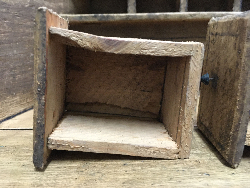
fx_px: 209
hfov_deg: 61.7
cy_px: 94
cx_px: 125
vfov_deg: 48.2
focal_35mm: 29
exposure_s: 1/25
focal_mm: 4.15
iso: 200
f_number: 2.2
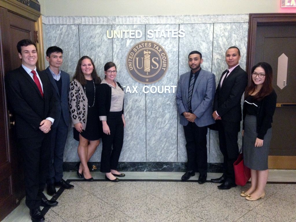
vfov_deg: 42.9
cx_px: 148
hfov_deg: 55.4
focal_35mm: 33
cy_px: 111
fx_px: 282
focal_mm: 4.12
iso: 320
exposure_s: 1/17
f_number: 2.4
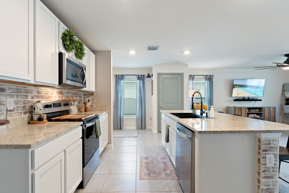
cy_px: 102
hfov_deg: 92.6
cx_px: 142
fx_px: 138
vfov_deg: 69.7
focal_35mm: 17
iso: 400
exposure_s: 1/10
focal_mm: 16.2
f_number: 6.3
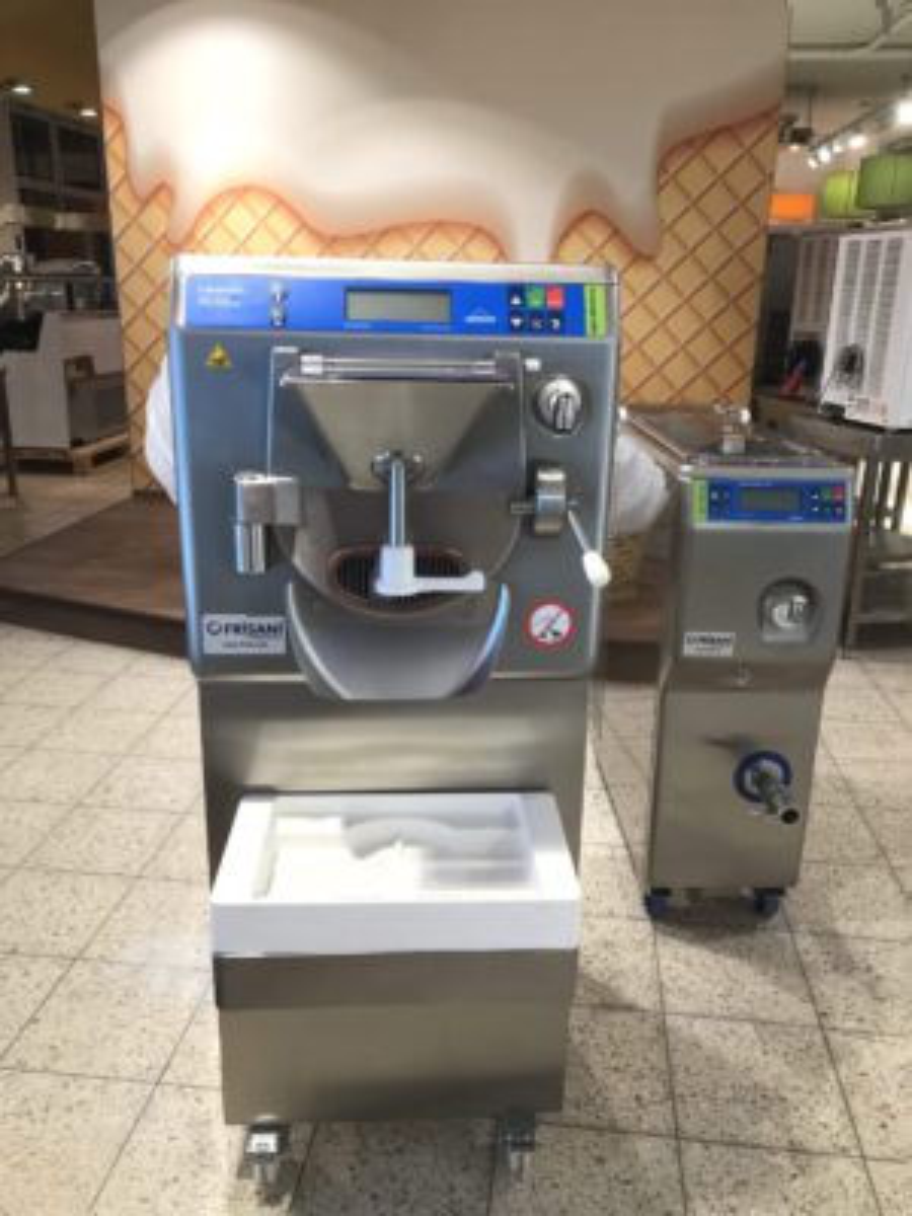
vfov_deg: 63.4
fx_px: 984
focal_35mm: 28
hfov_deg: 49.7
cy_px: 608
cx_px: 456
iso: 25
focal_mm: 3.99
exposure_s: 1/50
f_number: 1.8
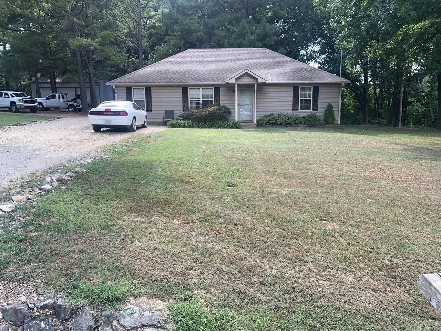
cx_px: 220
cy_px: 166
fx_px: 331
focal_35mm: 26
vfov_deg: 53.1
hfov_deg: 67.3
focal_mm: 4.25
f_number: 1.8
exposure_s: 1/227
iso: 25
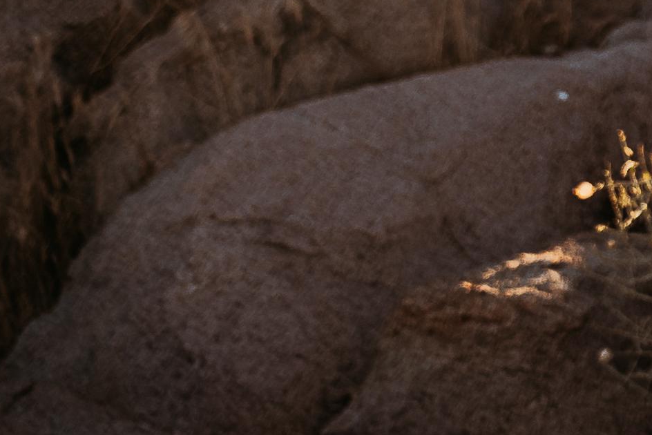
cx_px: 1896
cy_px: -431
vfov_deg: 6.5
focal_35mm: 204
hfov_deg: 8.6
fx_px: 3696
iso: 100
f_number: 2.8
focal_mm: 32
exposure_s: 1/500
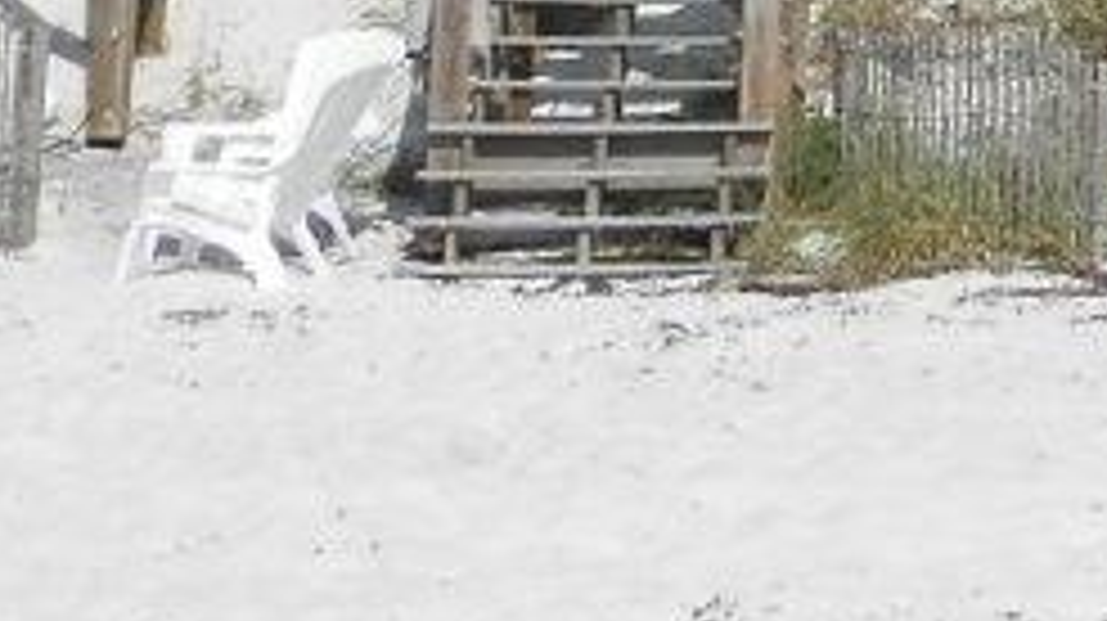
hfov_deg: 14.3
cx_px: 1606
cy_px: -675
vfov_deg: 8.1
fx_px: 4165
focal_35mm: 142
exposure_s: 1/250
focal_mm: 7.2
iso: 100
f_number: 9.8
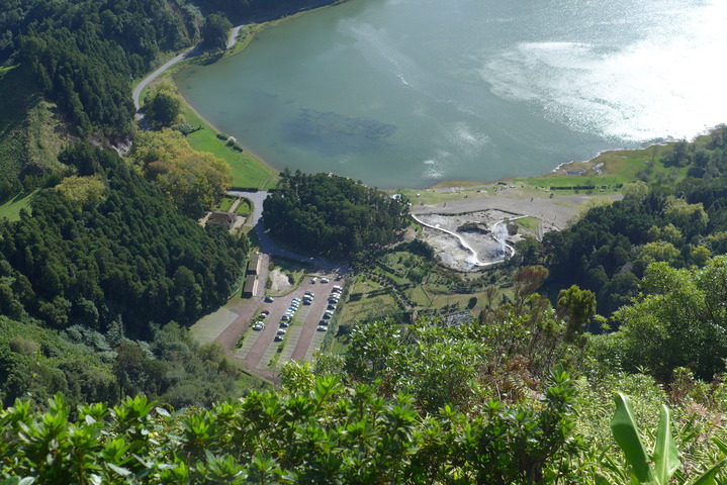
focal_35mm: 43
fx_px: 869
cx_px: 364
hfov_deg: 45.4
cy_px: 242
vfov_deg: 31.2
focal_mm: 8.4
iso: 80
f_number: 2.8
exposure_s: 1/1300
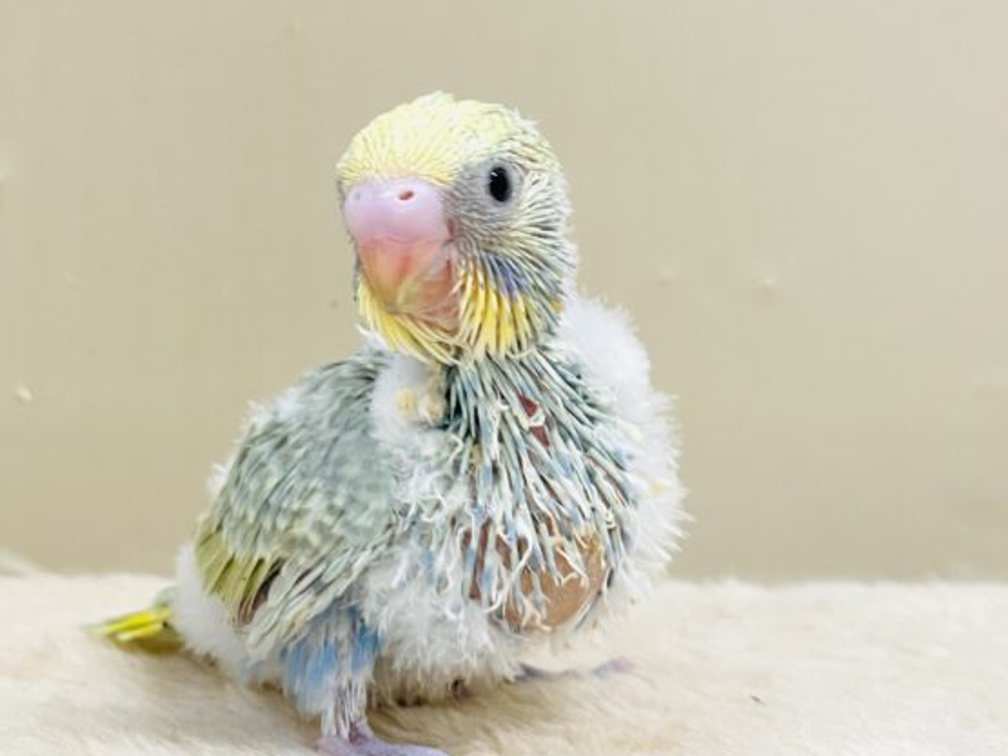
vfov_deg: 24.4
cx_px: 432
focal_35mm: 60
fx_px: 1747
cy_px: 418
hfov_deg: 32.1
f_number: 2
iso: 125
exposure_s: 1/116
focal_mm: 6
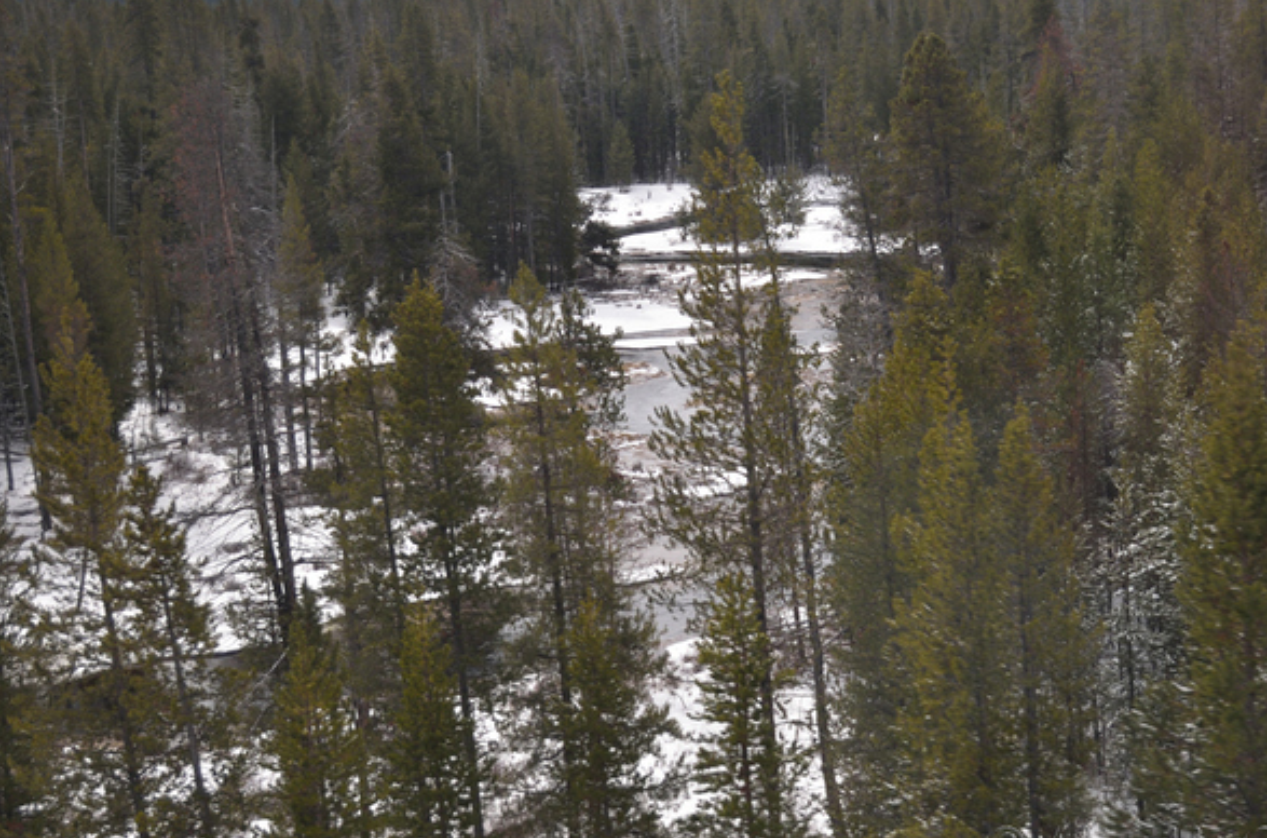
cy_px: 398
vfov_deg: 21.6
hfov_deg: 32.1
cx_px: 734
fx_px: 2197
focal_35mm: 63
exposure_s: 1/250
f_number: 4.2
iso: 140
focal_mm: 35
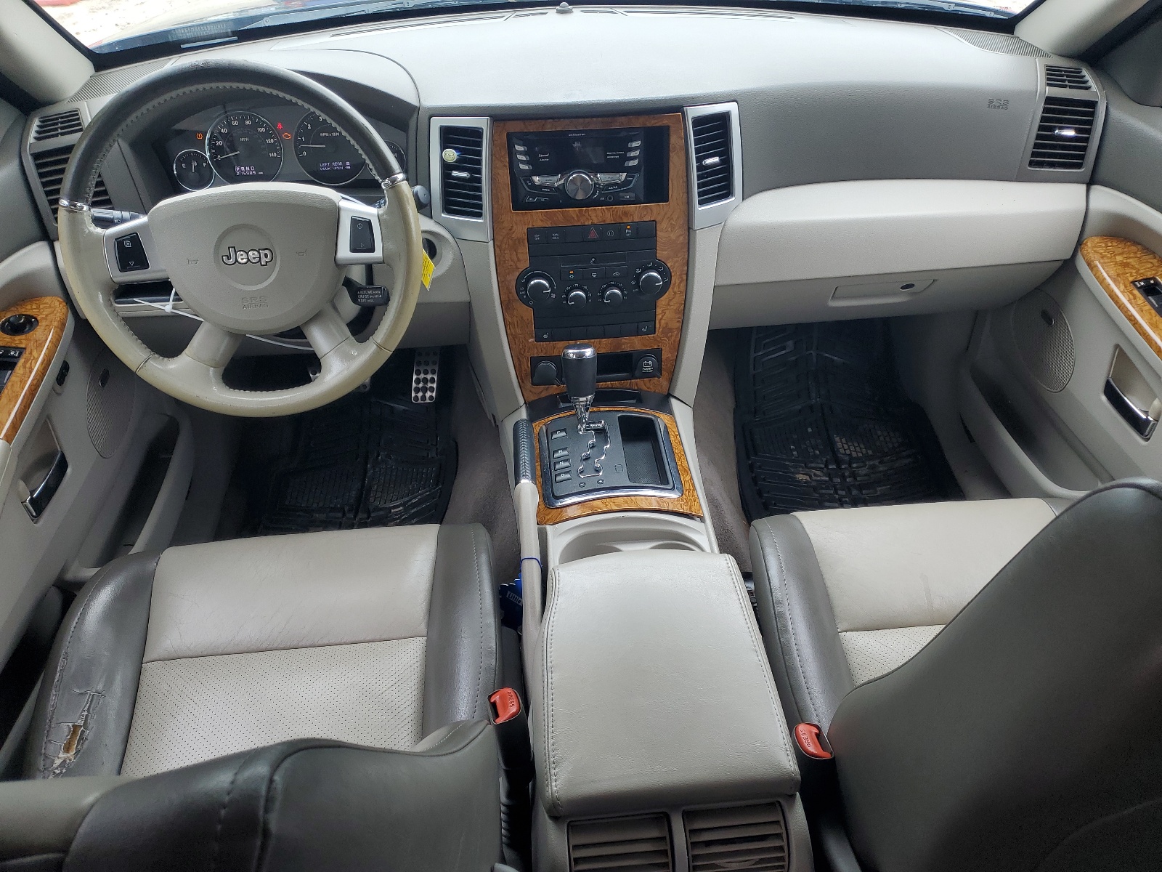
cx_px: 581
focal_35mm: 26
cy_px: 436
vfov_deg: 53.1
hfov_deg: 67.3
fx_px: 873
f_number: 1.5
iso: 50
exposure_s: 1/204
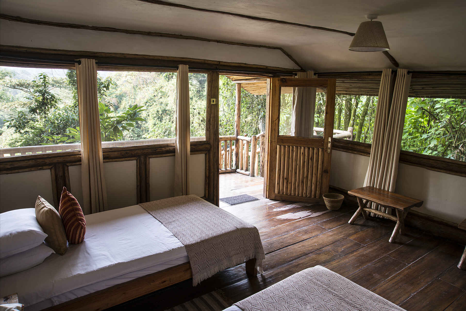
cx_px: 233
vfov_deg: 53.2
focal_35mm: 24
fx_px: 311
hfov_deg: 73.7
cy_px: 156
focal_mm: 24
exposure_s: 1/10
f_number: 8
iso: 250
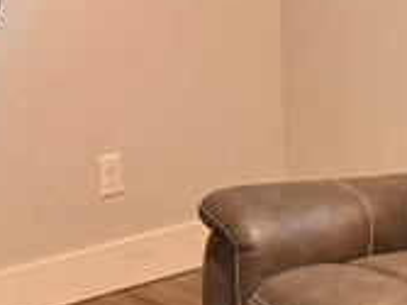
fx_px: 1727
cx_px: 787
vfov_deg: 10.1
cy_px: 107
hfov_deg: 12.1
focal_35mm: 147
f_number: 1.78
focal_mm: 6.76
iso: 160
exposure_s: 1/60
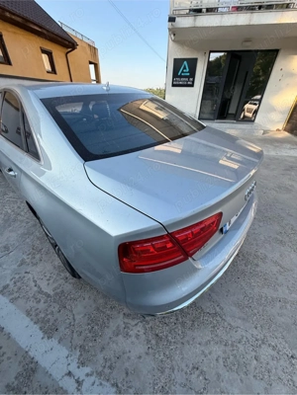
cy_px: 198
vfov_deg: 102.1
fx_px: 160
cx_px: 148
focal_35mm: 14
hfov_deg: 85.7
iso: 50
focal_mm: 2.22
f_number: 2.2
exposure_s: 1/344
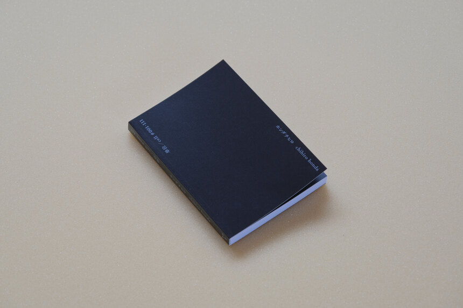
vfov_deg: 14.0
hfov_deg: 20.8
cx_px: 232
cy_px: 154
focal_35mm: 98
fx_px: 1260
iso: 400
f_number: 4
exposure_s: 1/100
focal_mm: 65.2
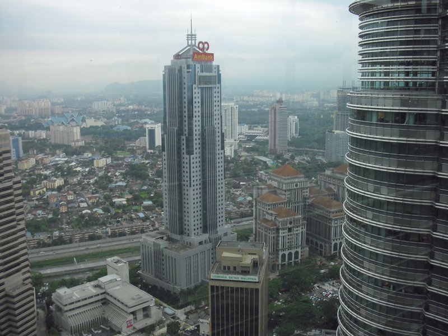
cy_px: 168
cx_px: 224
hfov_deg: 49.0
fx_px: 492
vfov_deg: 37.7
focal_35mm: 38
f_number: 2.8
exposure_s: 1/125
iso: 100
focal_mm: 6.2
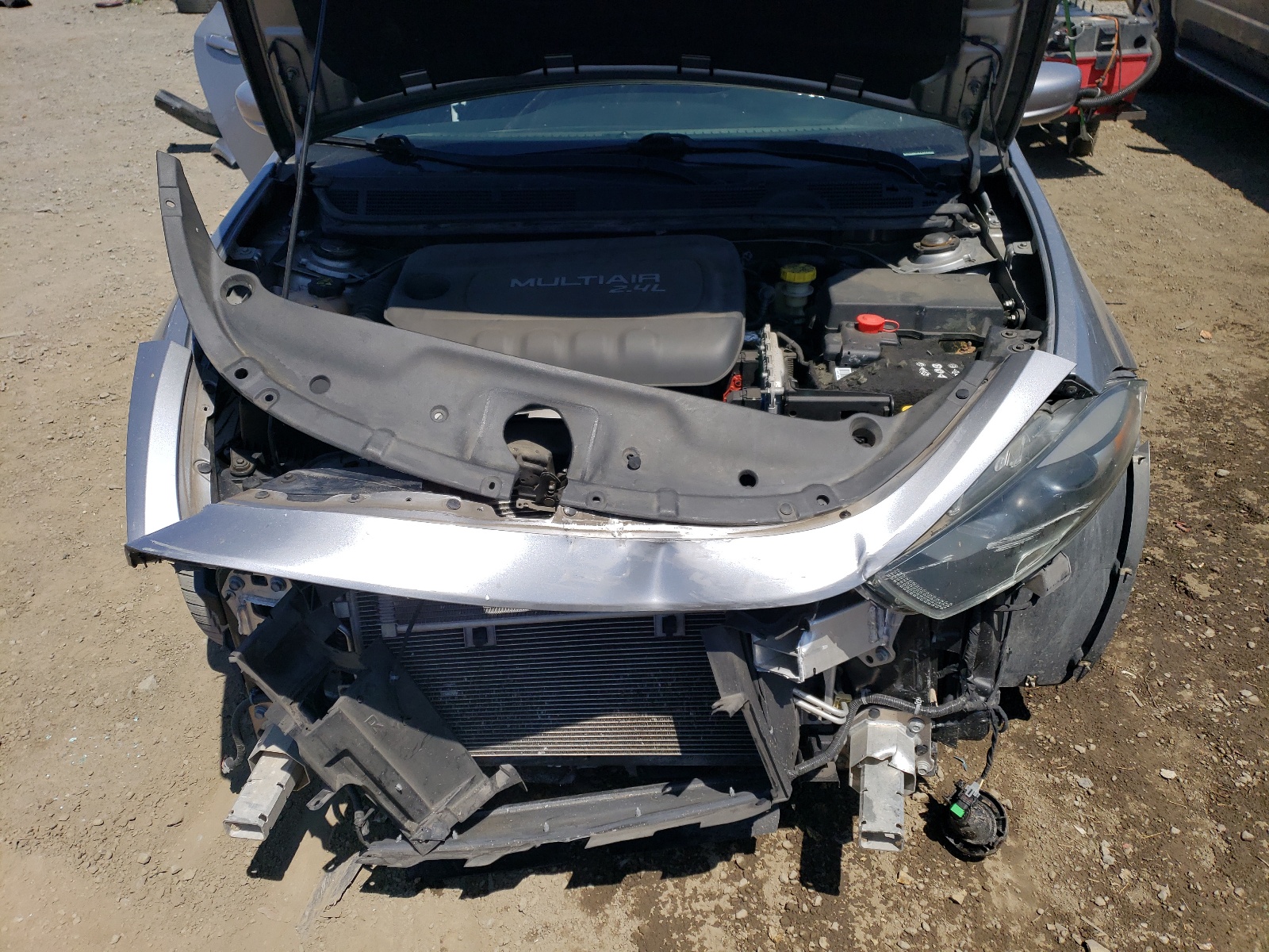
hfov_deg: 67.3
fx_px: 953
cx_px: 634
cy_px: 476
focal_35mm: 26
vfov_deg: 53.1
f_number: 1.5
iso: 50
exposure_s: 1/5000
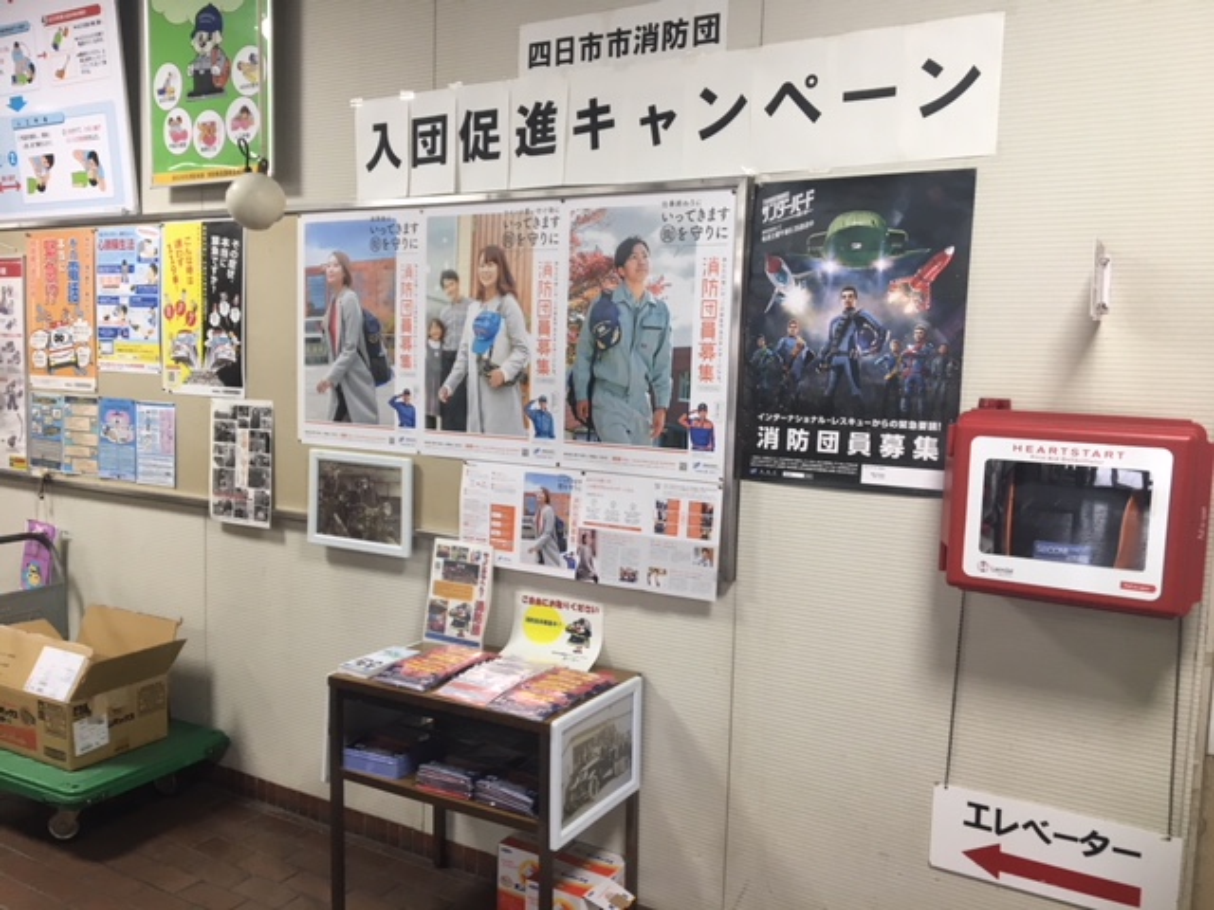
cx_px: 607
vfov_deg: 48.2
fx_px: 1017
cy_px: 455
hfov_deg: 61.7
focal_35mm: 29
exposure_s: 1/30
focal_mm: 4.15
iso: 50
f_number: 2.2
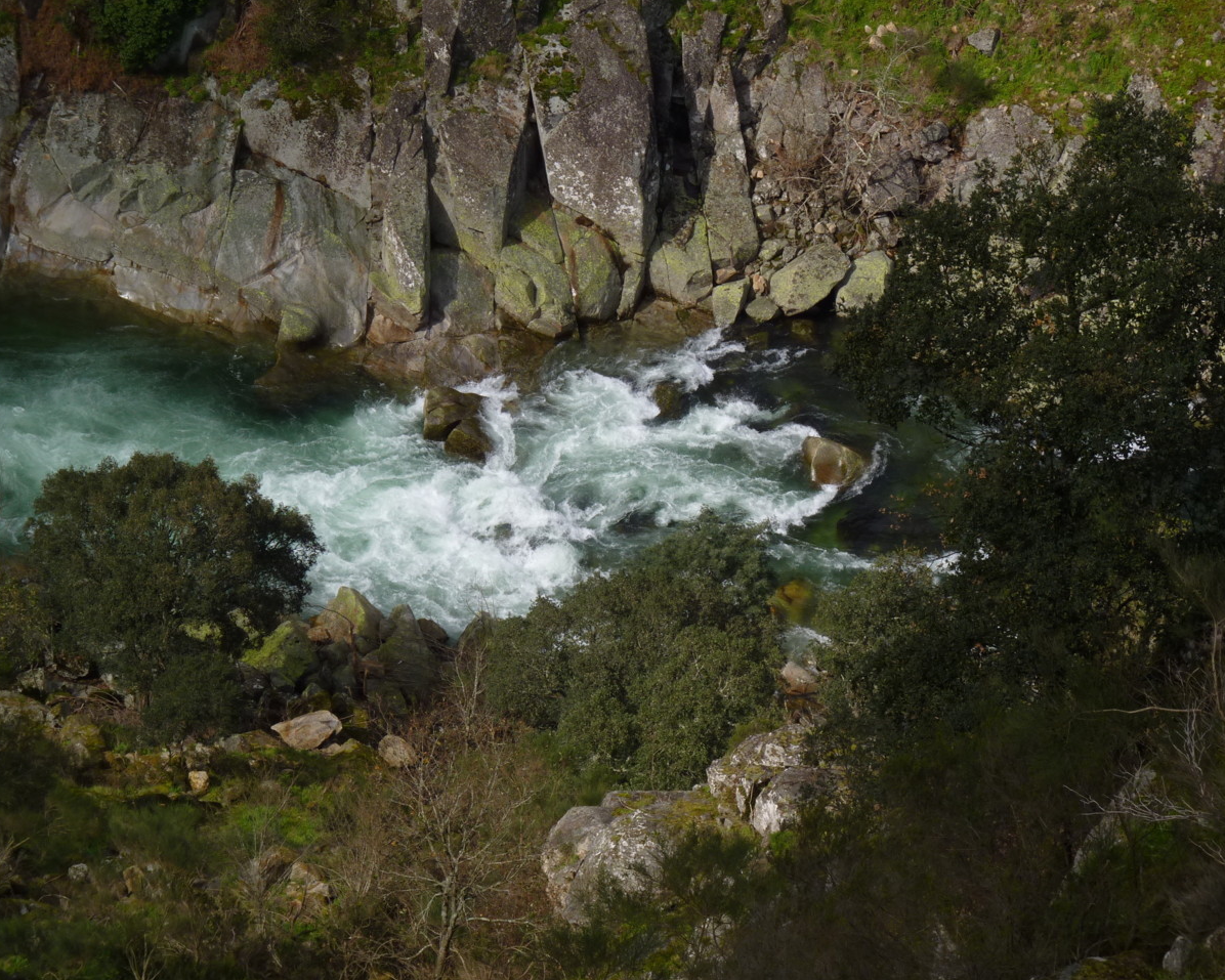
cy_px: 489
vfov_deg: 11.0
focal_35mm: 140
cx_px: 628
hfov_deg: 13.8
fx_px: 5076
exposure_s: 1/500
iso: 80
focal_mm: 23.7
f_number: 5.6
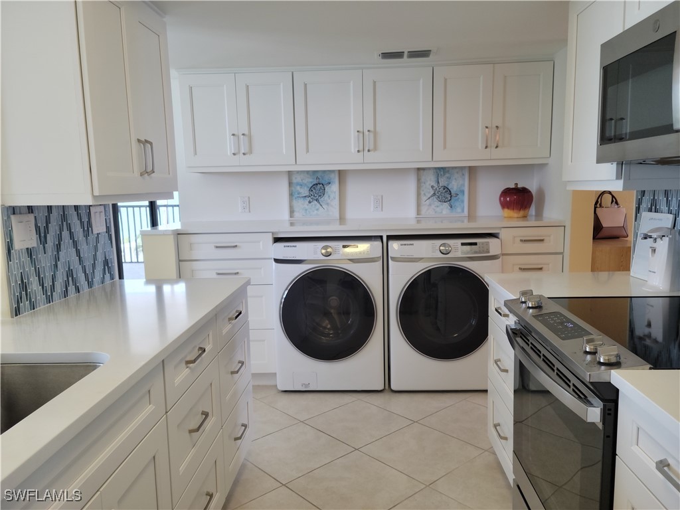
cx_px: 340
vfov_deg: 49.7
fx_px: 550
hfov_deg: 63.4
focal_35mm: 28
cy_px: 255
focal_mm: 5.9
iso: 125
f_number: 2
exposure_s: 1/60
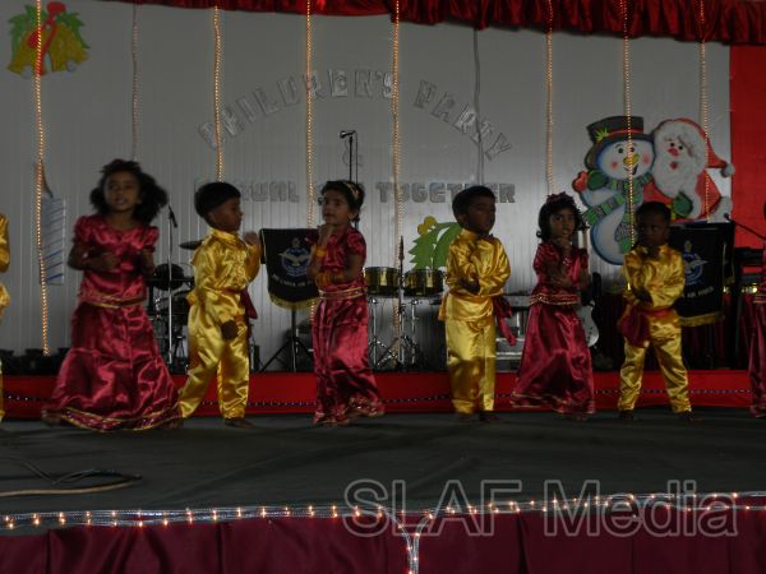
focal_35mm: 46
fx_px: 1018
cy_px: 287
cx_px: 383
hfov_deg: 41.2
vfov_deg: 31.5
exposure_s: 1/53.7
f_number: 5
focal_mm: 8.2
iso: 64
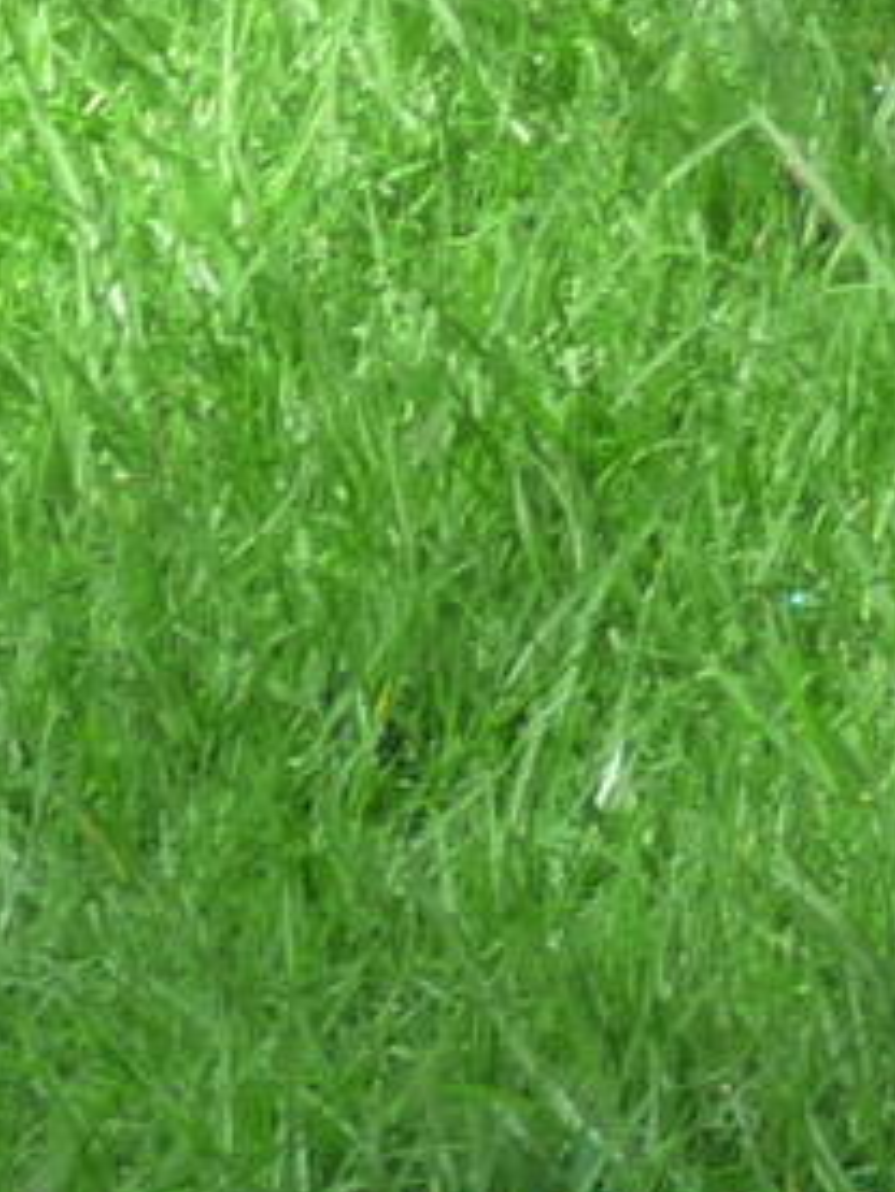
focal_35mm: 387
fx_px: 13331
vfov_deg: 5.1
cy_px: -568
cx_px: 2113
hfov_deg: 3.8
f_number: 4.5
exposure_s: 1/125
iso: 160
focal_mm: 11.3
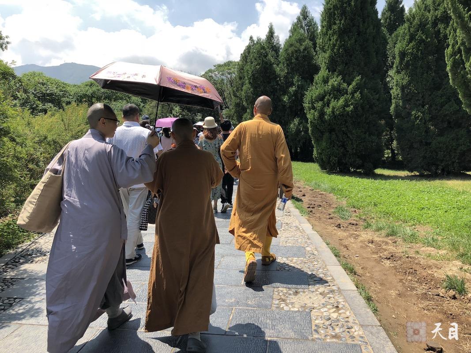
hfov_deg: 63.4
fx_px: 381
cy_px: 176
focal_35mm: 28
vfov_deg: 49.7
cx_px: 236
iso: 20
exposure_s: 1/1333
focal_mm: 3.99
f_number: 1.8
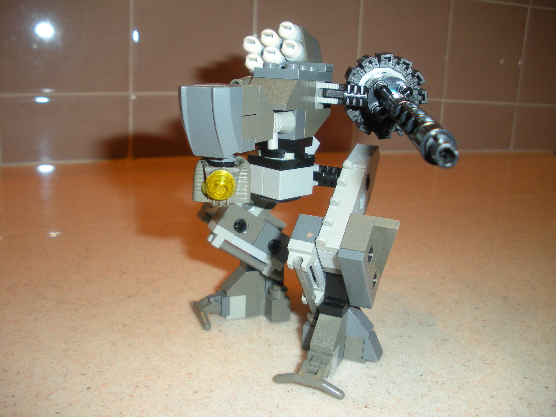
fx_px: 578
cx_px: 278
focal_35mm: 36
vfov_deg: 39.7
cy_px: 208
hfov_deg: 51.4
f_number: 3.5
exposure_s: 1/30
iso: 64
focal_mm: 6.3
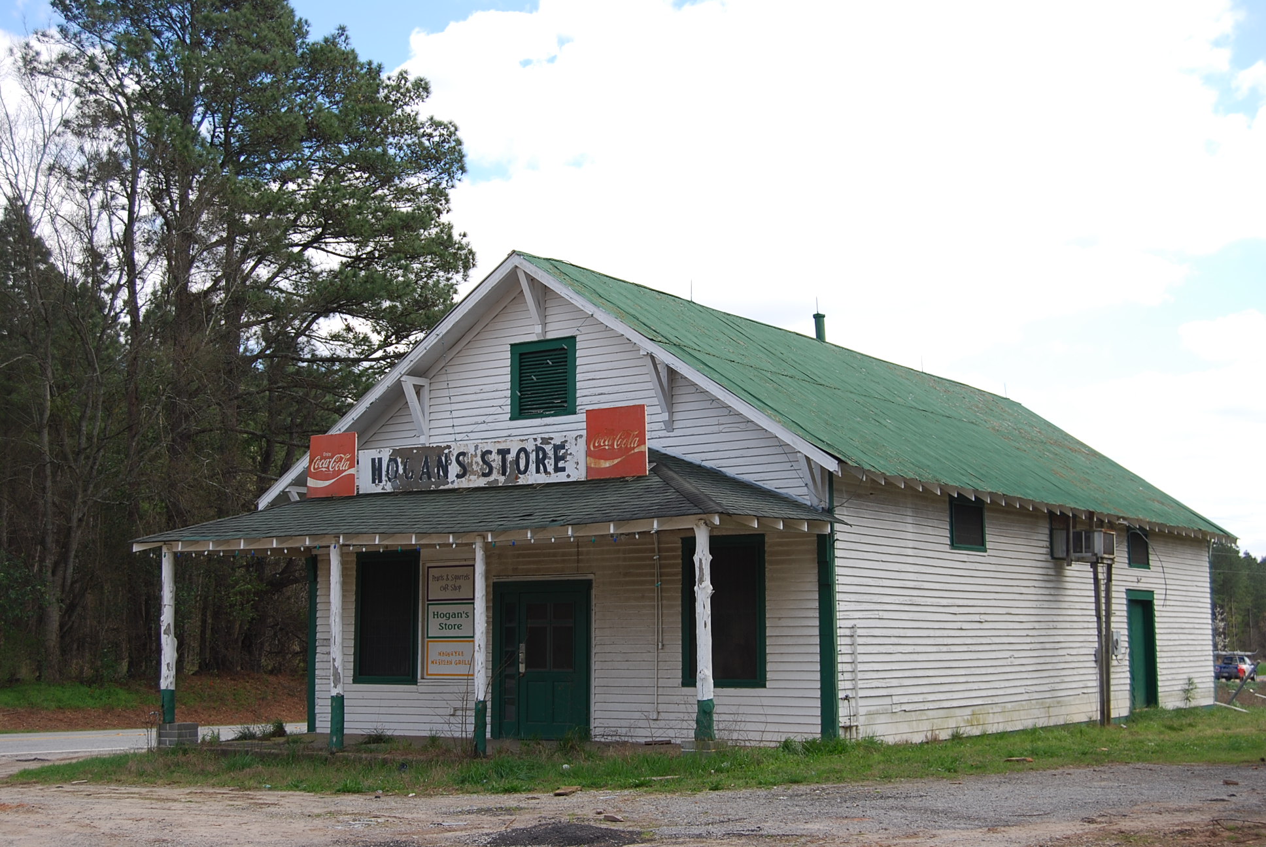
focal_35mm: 48
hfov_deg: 41.1
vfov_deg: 28.2
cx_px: 633
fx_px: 1690
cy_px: 424
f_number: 6.3
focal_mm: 32
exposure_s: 1/200
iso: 100
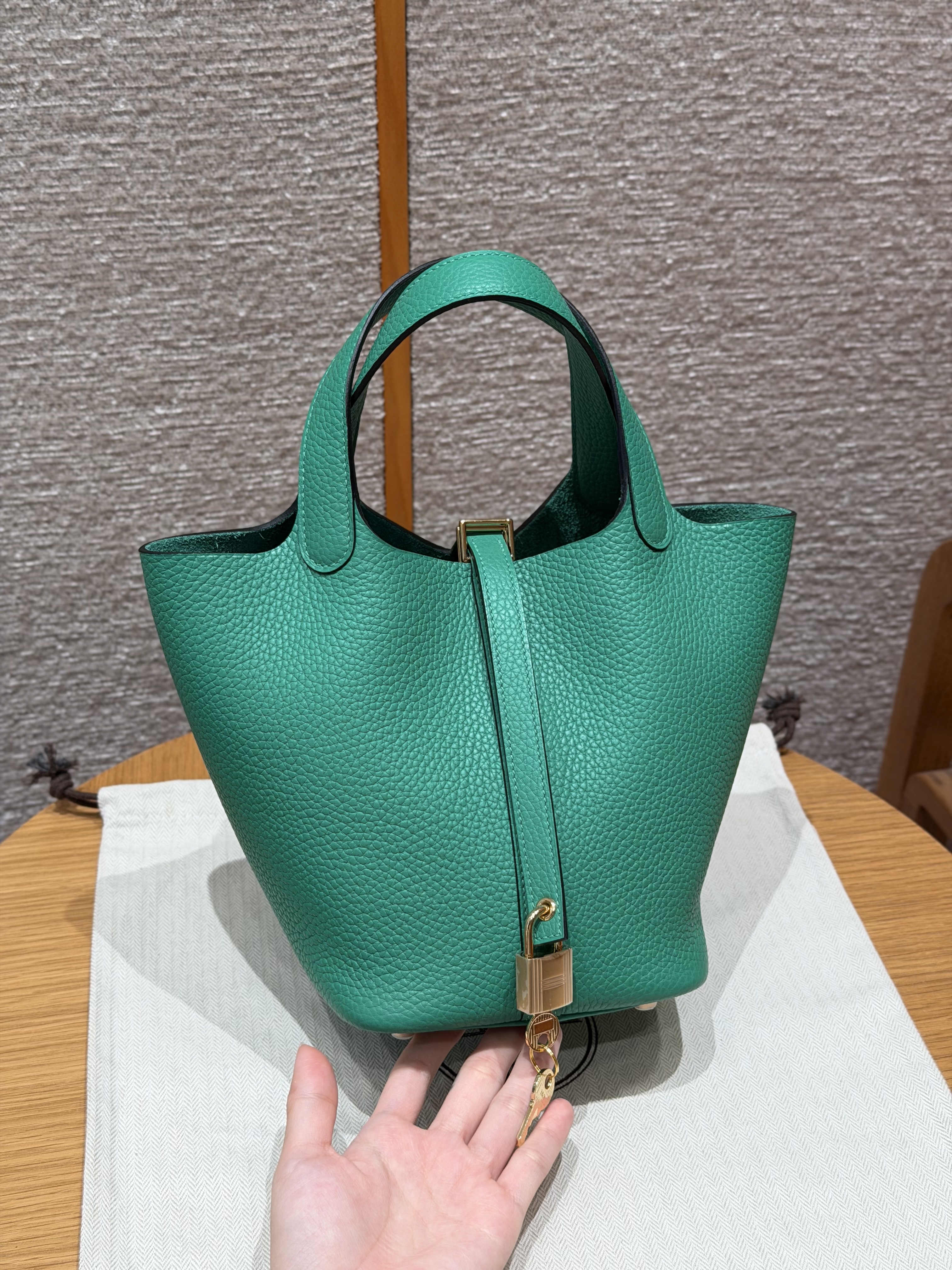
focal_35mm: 48
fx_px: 1760
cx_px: 476
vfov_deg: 39.7
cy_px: 635
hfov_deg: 30.3
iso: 100
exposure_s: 1/86
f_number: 1.78
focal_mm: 6.76
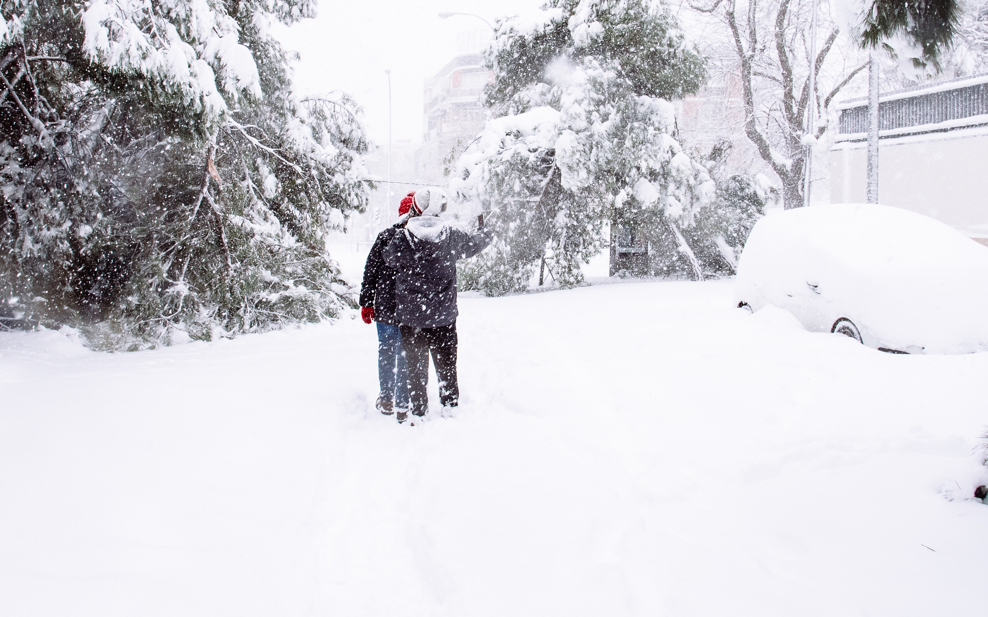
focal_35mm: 41
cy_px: 201
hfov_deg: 48.2
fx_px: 1104
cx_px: 464
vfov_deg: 31.0
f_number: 8
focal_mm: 24
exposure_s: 1/320
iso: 1250
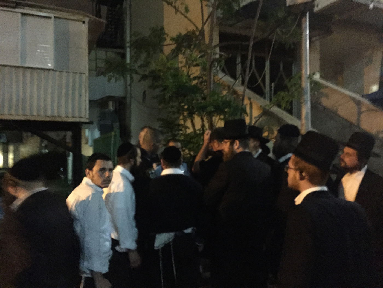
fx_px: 321
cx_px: 192
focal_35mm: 29
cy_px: 144
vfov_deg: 48.2
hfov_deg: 61.7
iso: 2000
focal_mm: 4.15
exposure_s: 1/15
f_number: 2.2
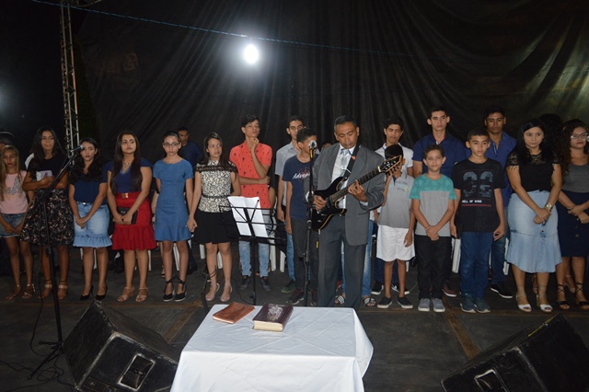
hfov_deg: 67.4
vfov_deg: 47.9
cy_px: 196
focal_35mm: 27
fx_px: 442
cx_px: 294
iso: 900
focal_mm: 18
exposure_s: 1/60
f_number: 3.5
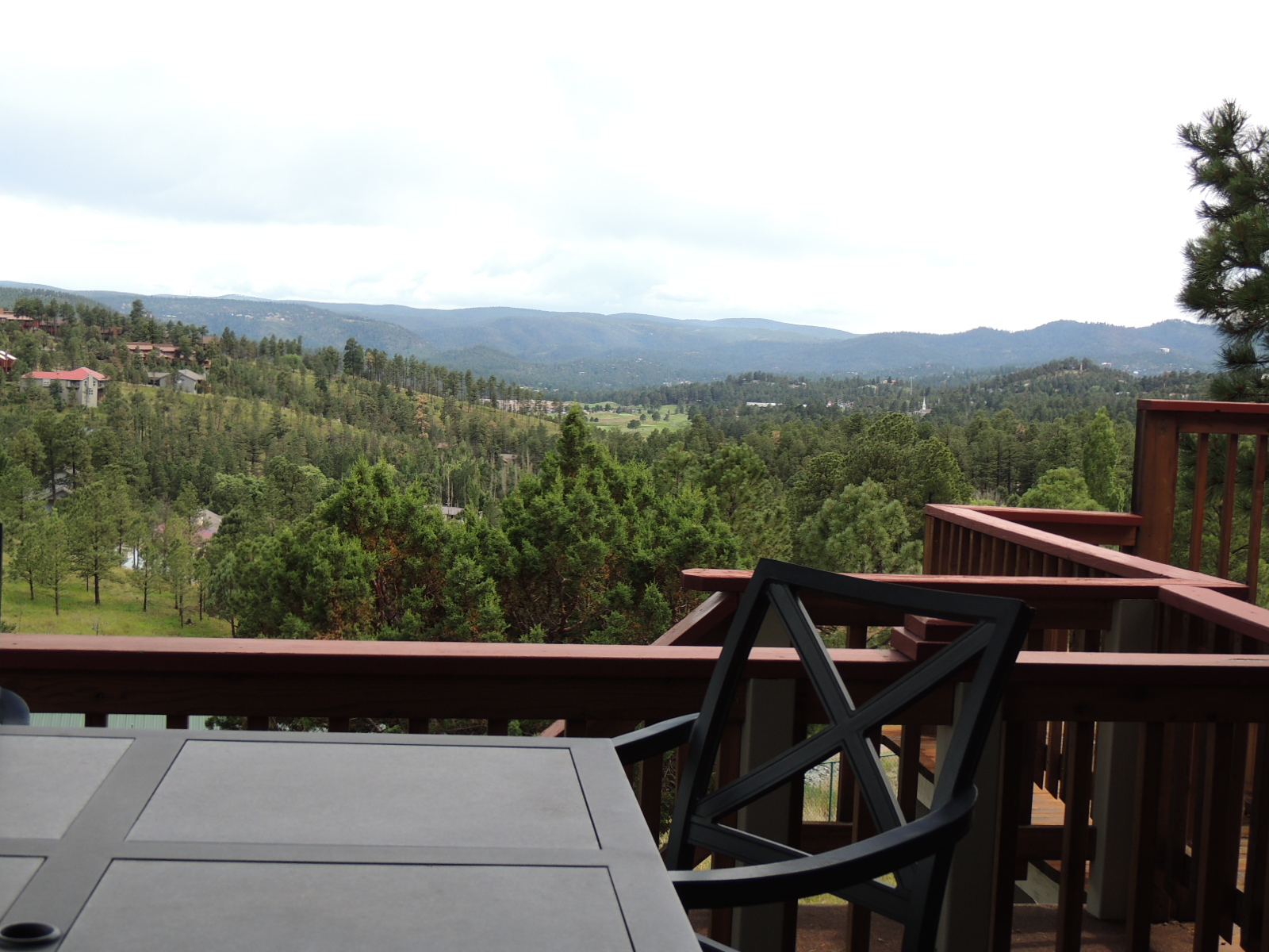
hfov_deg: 38.2
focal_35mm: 50
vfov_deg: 29.1
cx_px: 634
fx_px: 1833
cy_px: 476
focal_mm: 8.9
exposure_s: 1/400
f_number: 3.6
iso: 100
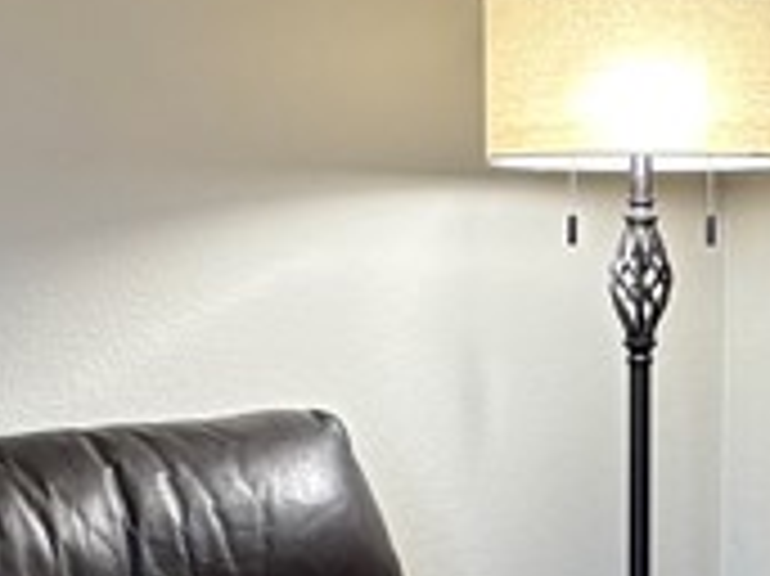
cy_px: 580
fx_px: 3468
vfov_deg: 9.4
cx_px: 779
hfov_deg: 12.5
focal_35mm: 156
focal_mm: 5.96
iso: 125
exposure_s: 1/60
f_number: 1.6
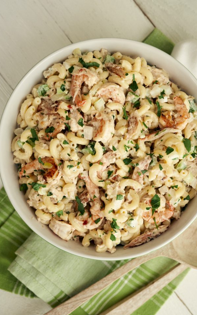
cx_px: 106
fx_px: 524
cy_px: 157
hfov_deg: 21.3
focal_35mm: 61
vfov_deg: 33.5
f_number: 4.5
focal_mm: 50
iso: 320
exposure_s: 1/200
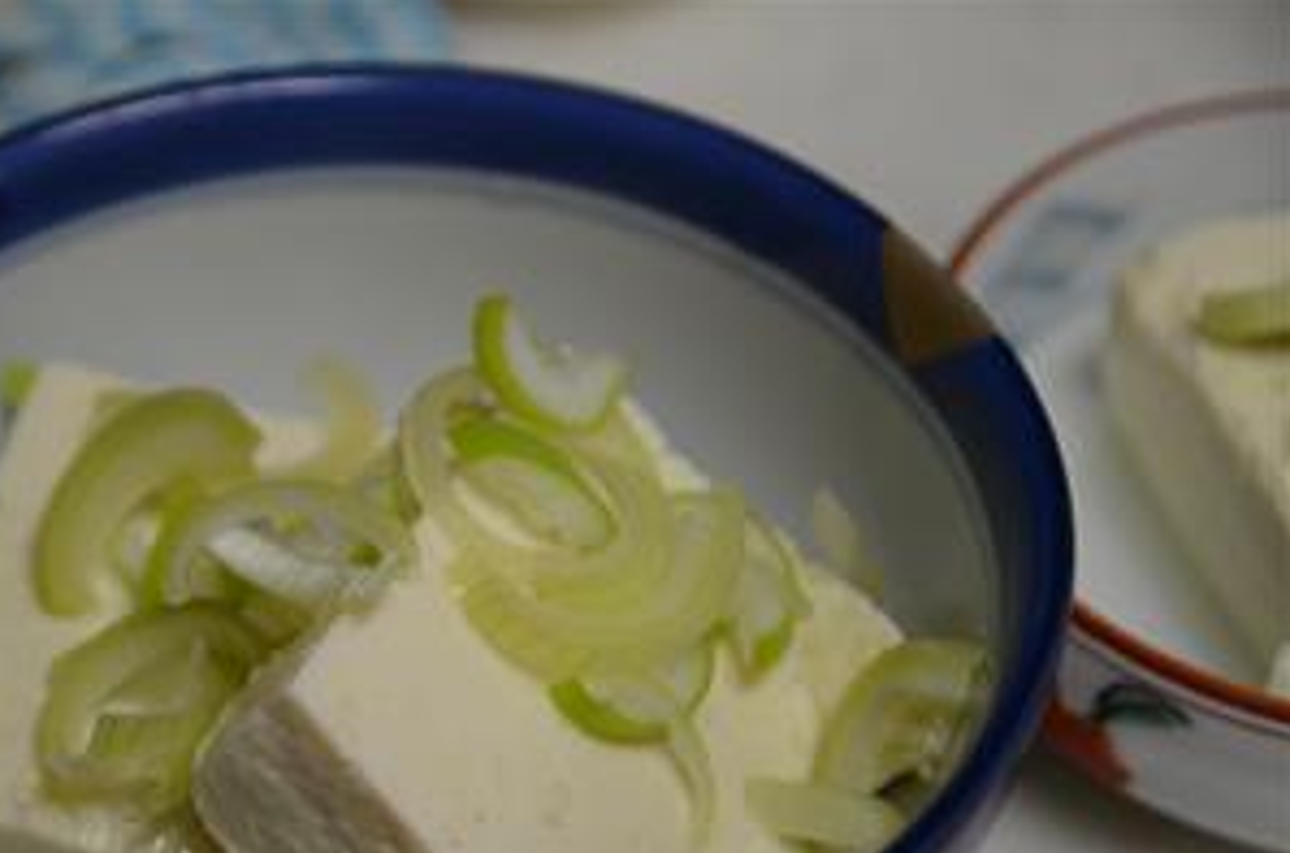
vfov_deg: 10.9
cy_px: 565
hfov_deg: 16.4
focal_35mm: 125
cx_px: 433
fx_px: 4467
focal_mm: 62
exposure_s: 1/80
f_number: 4
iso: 400
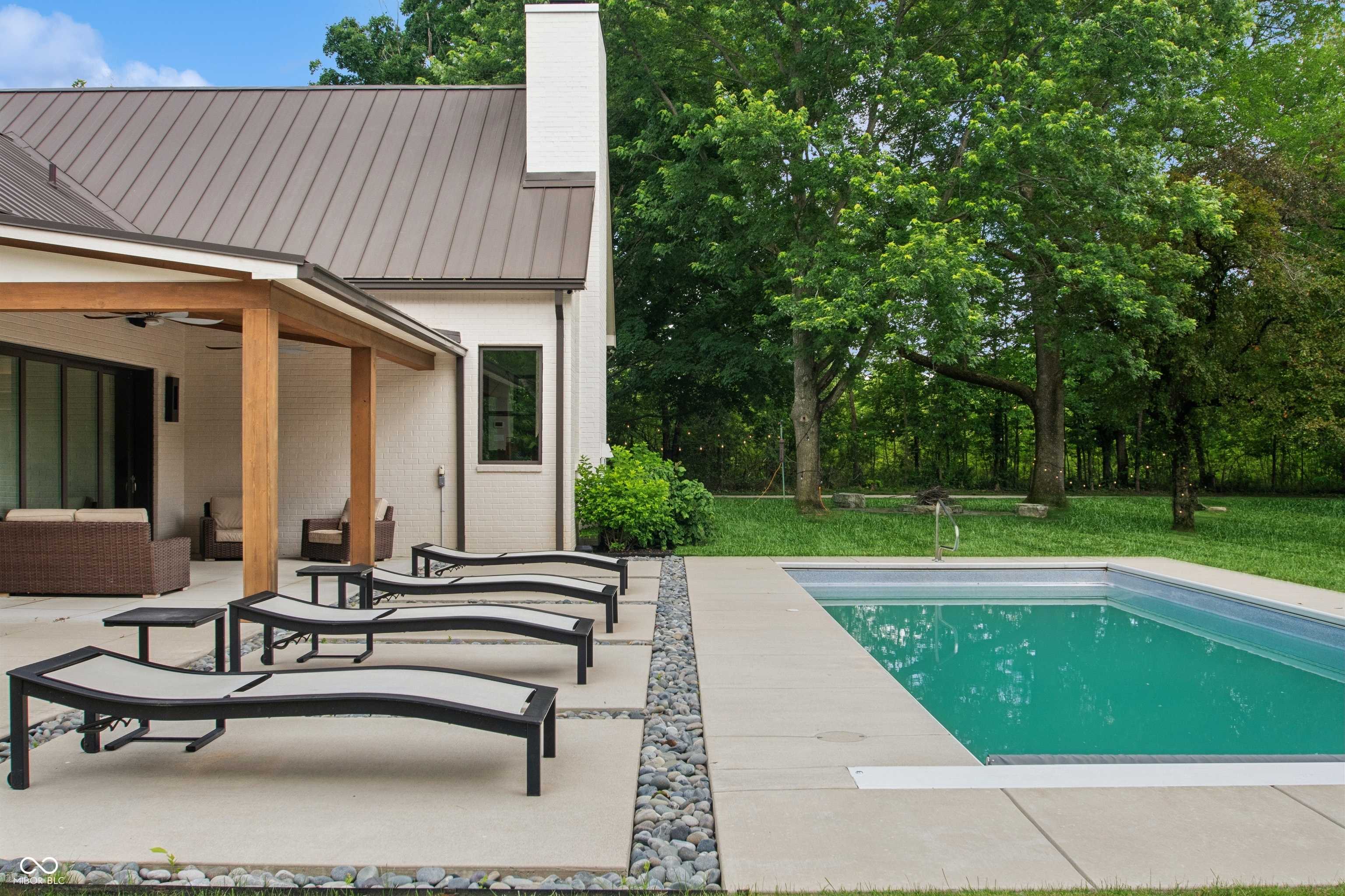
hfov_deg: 57.2
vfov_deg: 40.0
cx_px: 672
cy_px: 448
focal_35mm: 33
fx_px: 1233
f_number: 14
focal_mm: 22
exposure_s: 1/40
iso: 400
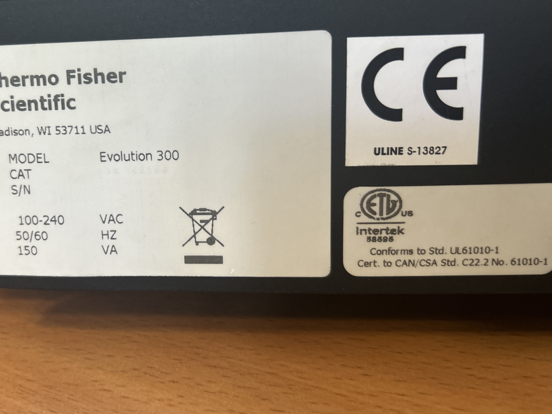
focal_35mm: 35
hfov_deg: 51.7
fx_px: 558
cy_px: 161
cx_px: 186
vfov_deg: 40.5
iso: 125
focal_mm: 5.7
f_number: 1.5
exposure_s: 1/50
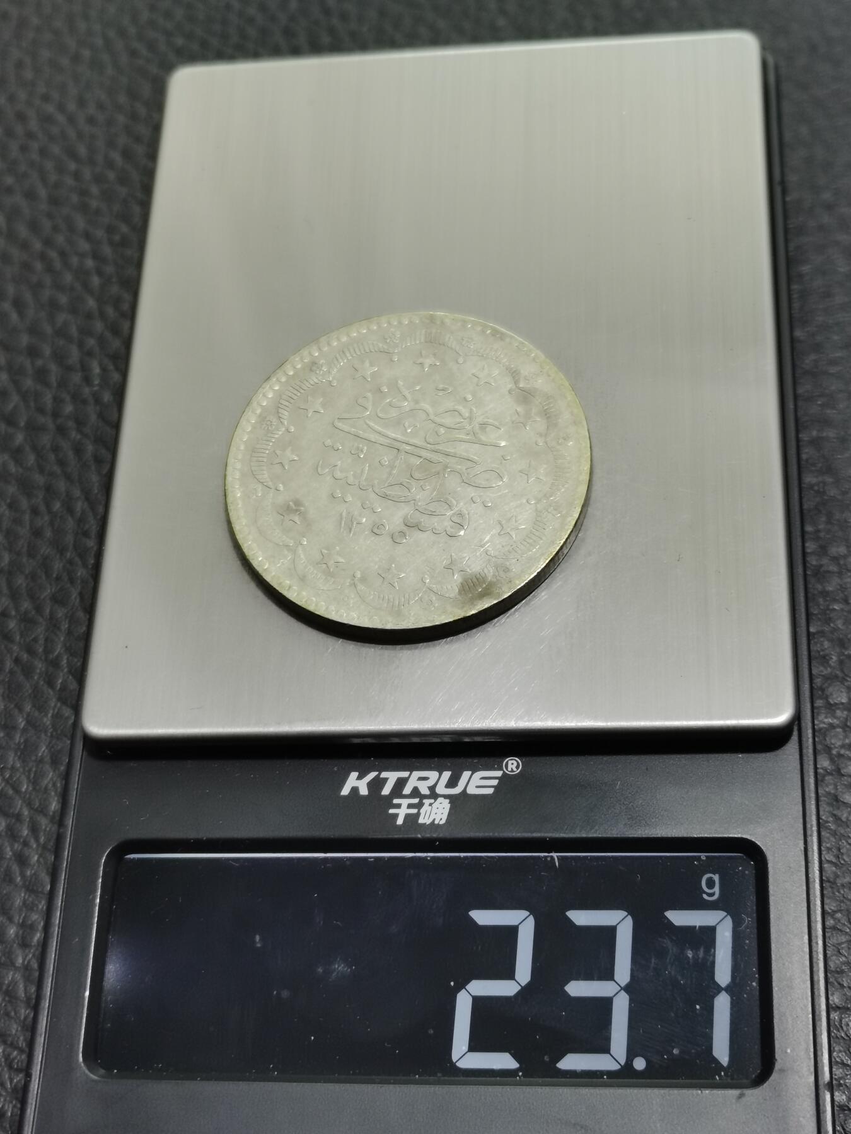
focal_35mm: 56
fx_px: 1836
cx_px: 426
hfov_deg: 26.1
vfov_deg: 34.3
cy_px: 567
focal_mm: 5.58
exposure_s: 1/120
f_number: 1.8
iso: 100
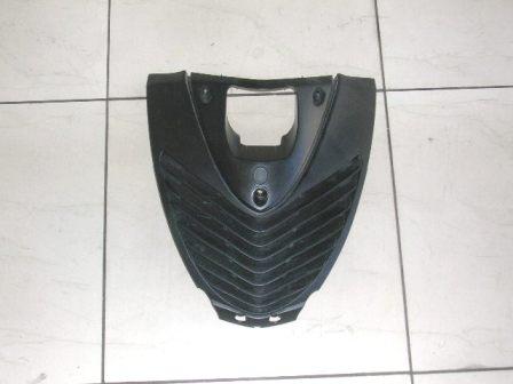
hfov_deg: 35.5
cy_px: 192
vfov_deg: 27.0
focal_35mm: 54
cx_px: 256
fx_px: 800
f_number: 3.4
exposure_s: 1/60.1
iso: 50
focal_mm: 9.1
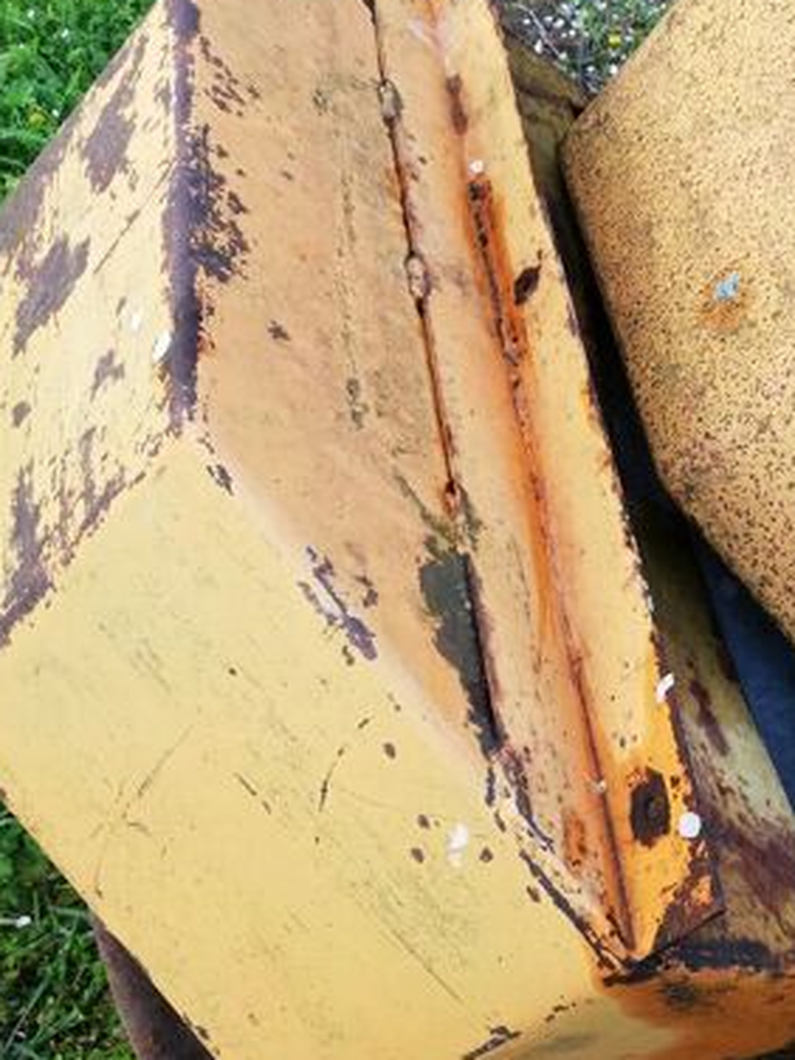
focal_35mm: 46
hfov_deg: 30.7
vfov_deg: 41.2
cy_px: 544
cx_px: 648
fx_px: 1409
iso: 64
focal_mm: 3.81
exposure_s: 1/100
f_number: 2.2
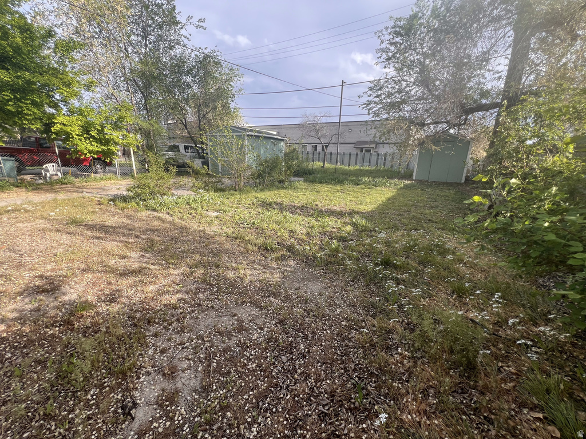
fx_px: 220
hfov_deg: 106.2
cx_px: 293
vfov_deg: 89.9
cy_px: 220
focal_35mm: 13
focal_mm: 1.57
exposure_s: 1/471
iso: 32
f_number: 1.8
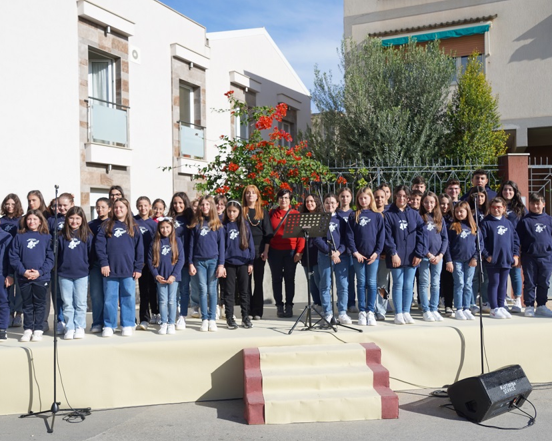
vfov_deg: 43.3
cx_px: 243
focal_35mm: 34
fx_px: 555
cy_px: 221
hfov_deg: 52.7
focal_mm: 20
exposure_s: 1/640
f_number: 5
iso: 100
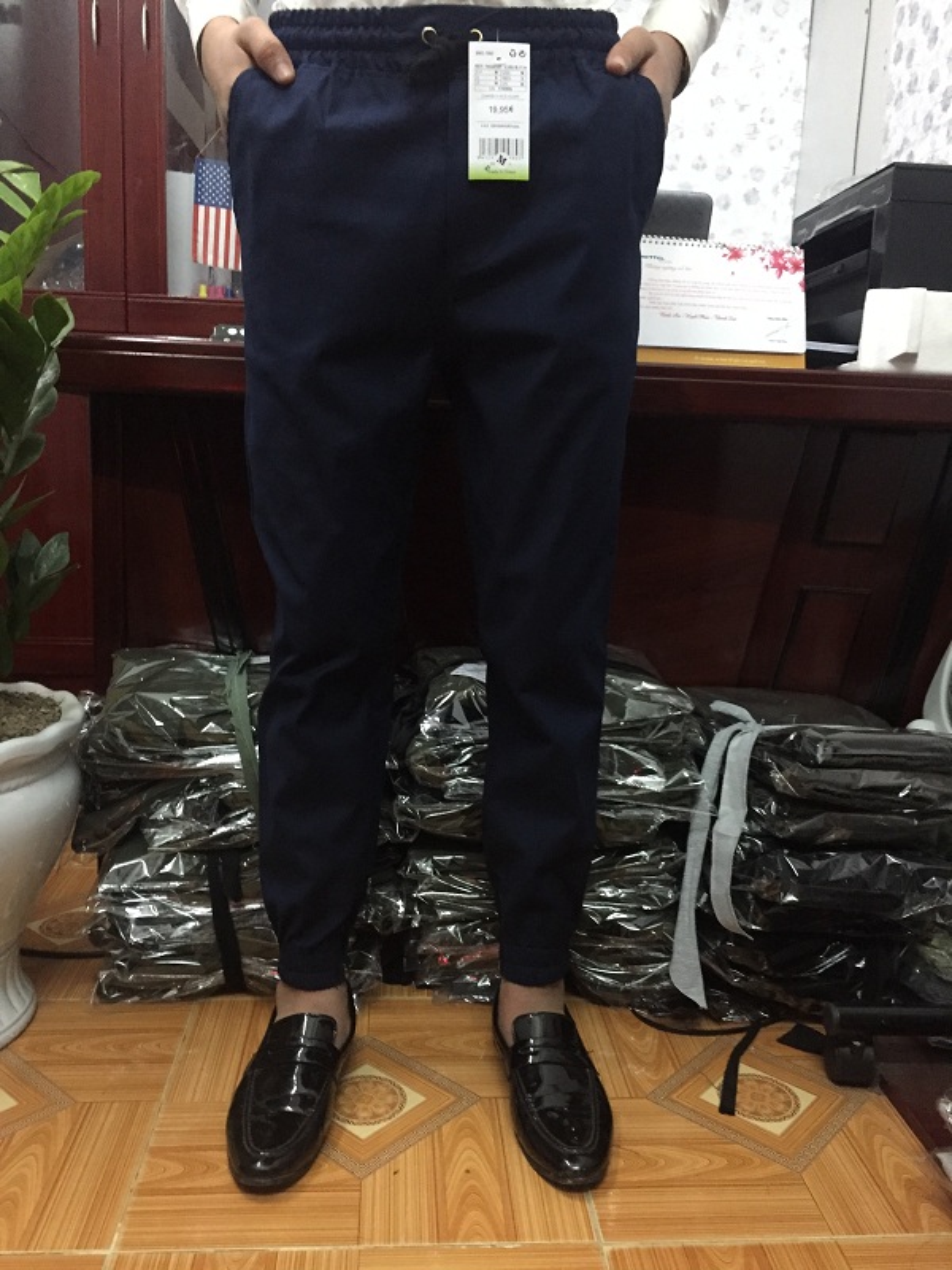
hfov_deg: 48.2
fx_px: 1063
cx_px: 476
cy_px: 635
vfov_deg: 61.7
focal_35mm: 29
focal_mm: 4.15
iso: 320
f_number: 2.2
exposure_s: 1/17
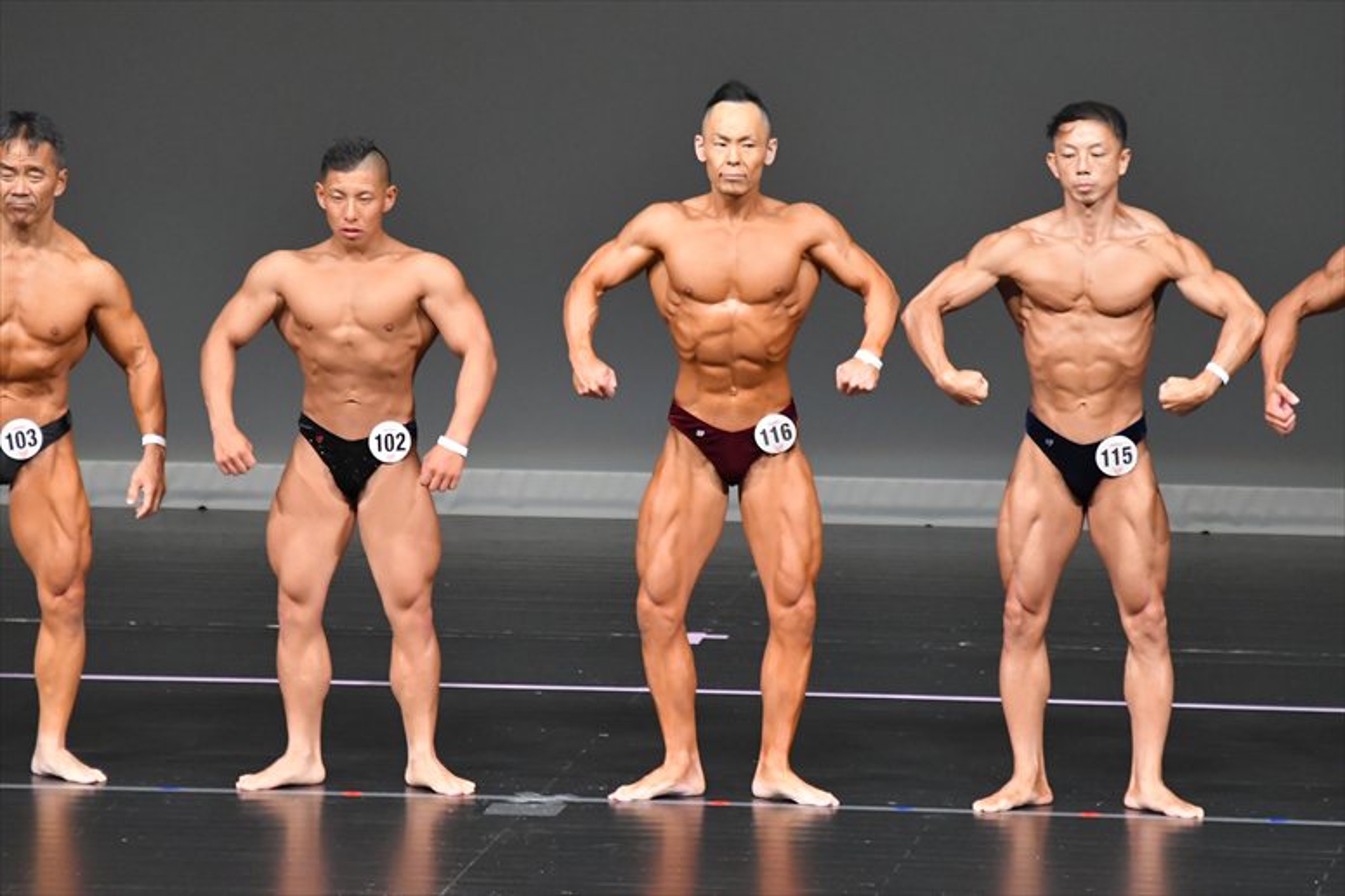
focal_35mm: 315
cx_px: 672
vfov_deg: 4.4
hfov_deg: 6.5
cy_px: 448
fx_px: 11763
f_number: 5.6
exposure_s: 1/400
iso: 5000
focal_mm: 210
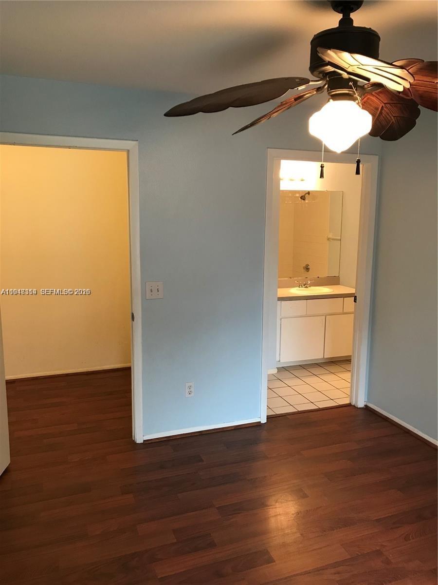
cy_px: 292
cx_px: 219
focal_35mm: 28
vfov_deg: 63.4
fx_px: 472
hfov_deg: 49.7
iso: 50
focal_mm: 3.99
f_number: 1.8
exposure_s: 1/15
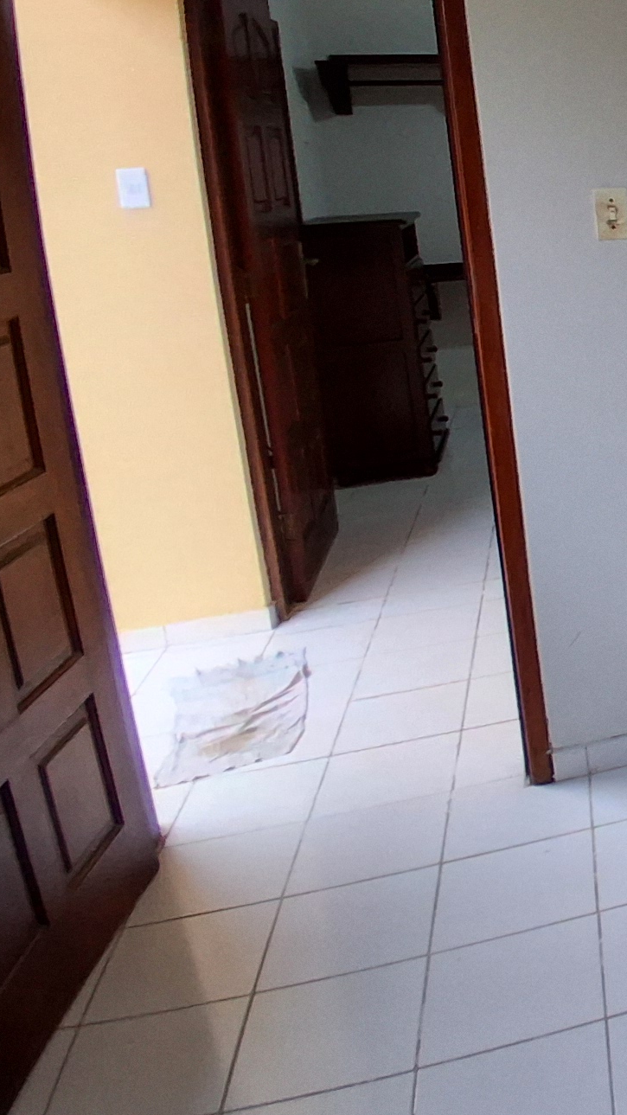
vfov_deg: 52.5
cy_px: 330
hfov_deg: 22.4
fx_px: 1094
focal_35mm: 37
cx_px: 1065
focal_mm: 1.4
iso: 125
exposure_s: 1/40
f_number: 2.2
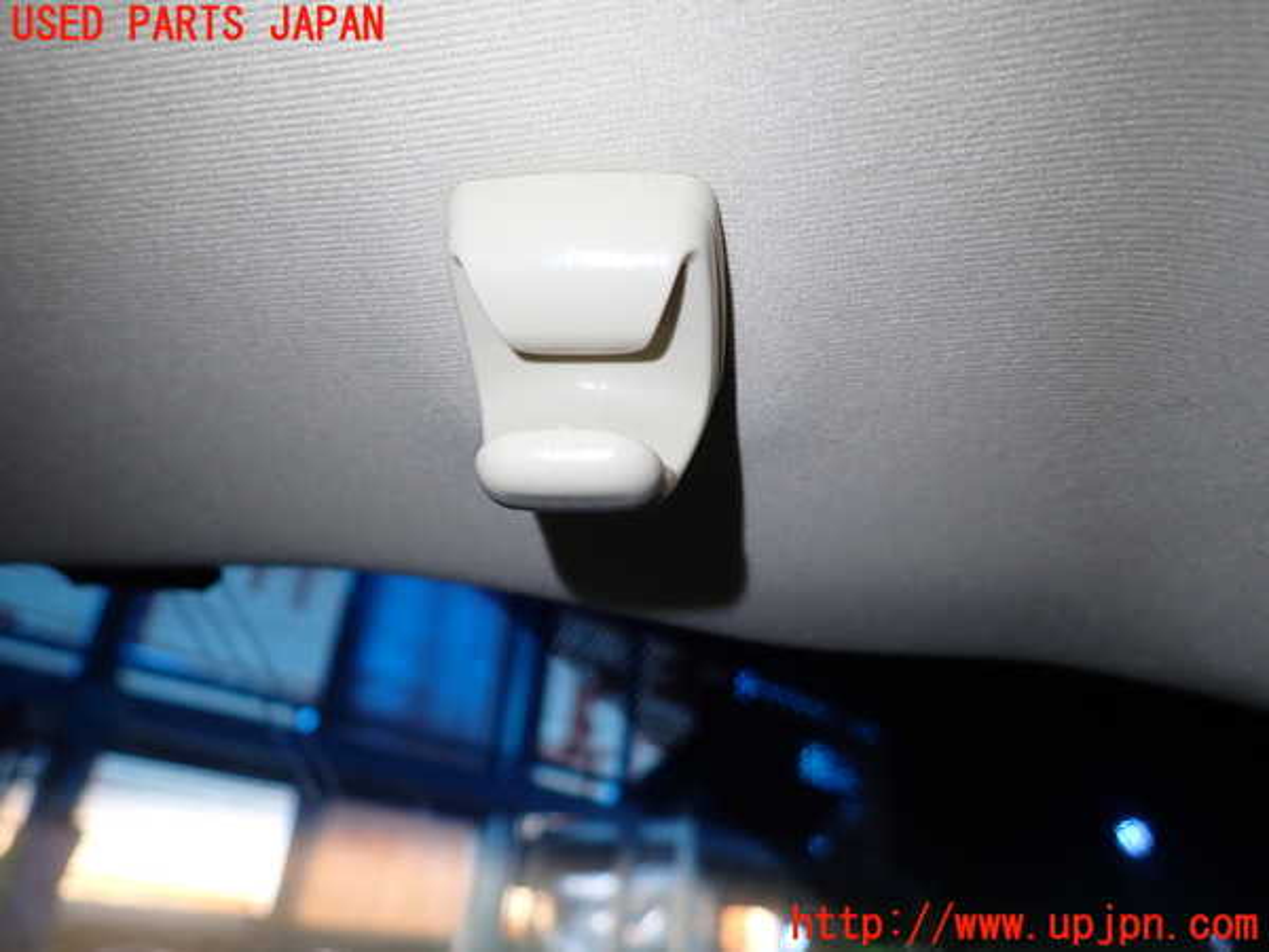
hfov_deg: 69.4
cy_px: 476
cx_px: 634
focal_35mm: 25
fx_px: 916
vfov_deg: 54.9
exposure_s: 1/60
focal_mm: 4.5
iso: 160
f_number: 2
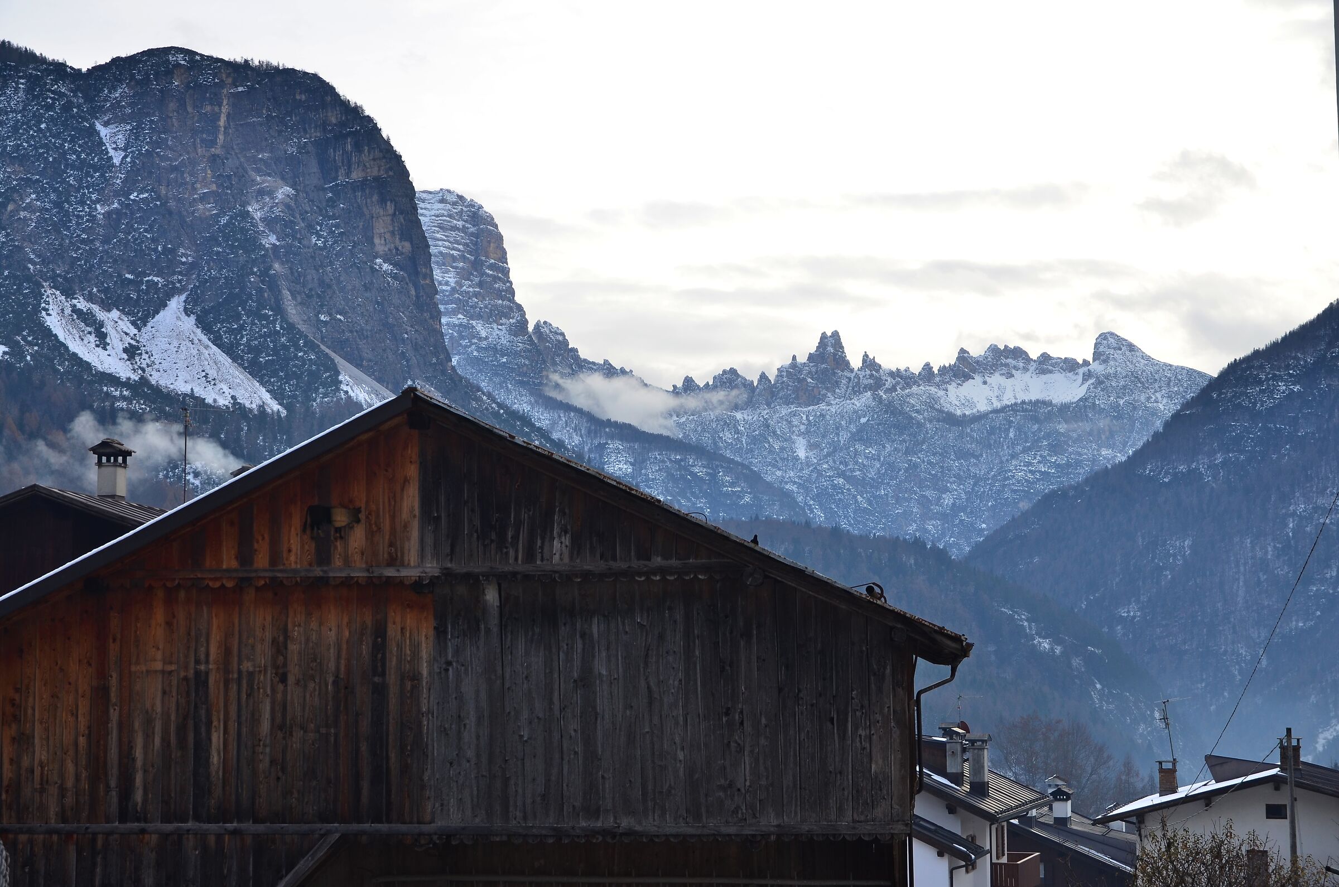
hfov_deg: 37.9
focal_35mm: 52
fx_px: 1949
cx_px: 670
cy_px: 444
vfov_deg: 25.6
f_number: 7.1
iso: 140
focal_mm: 35
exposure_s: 1/200
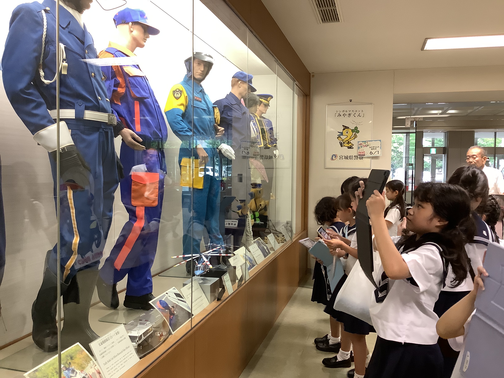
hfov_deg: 58.4
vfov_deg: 45.4
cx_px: 252
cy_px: 189
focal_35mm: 31
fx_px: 451
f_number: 2.4
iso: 250
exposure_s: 1/60
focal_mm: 3.3
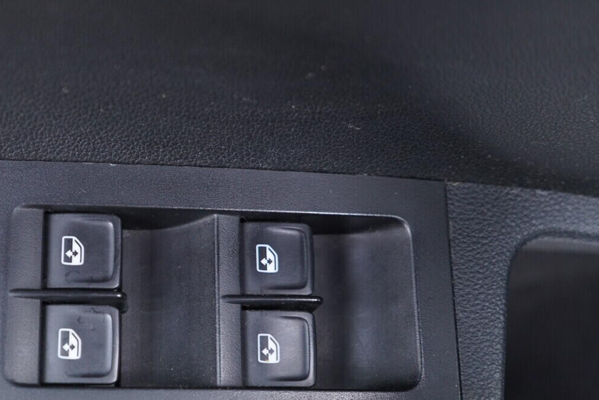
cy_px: 260
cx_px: 169
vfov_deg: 25.9
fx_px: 865
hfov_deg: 37.5
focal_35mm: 52
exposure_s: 1/40
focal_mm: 24
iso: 500
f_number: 2.8
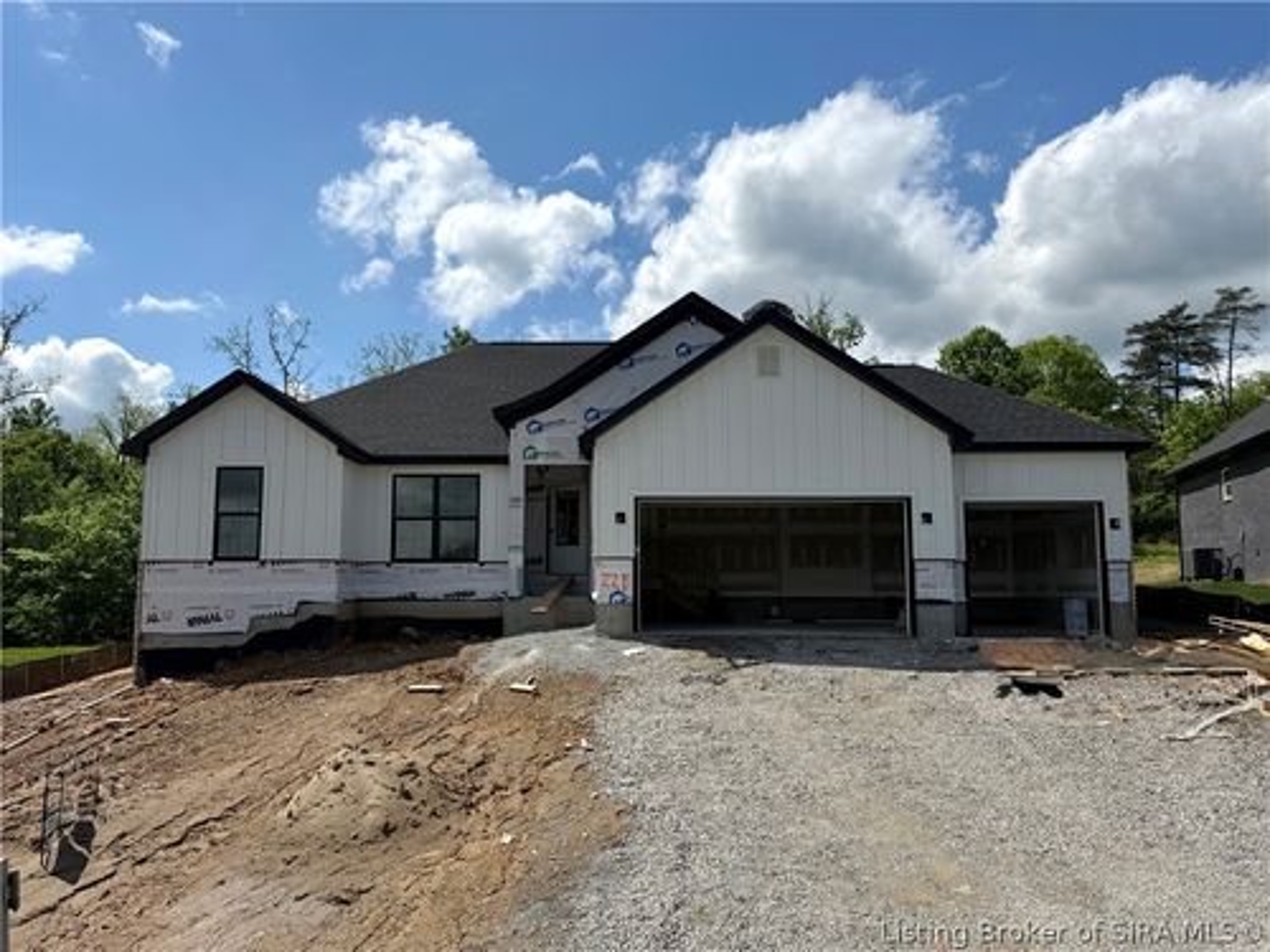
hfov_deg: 71.6
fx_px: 881
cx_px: 635
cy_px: 476
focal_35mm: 24
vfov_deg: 56.8
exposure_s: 1/9091
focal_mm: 6.76
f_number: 1.78
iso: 80
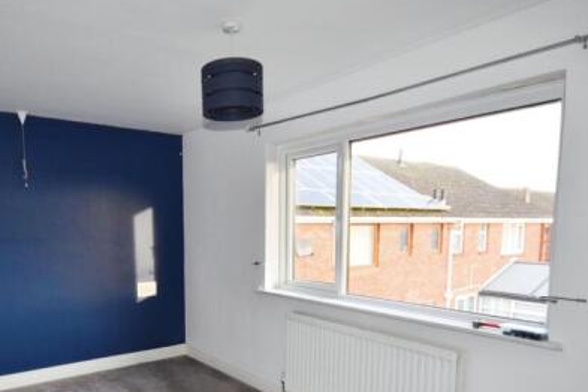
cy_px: 281
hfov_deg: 69.7
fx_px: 408
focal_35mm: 25
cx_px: 203
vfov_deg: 49.8
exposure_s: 1/100
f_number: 5
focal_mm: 10
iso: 800
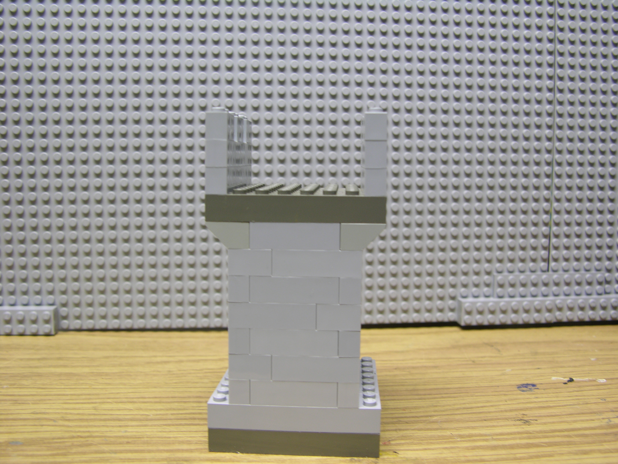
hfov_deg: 47.9
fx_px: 696
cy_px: 232
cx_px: 309
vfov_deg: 36.8
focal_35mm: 39
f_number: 2.9
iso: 50
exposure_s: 1/6.7
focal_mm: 10
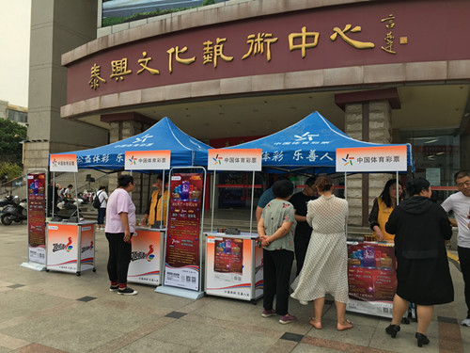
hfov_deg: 61.7
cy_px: 176
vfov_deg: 48.2
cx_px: 235
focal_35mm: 29
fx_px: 394
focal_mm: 4.15
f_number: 2.2
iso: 25
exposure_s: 1/382
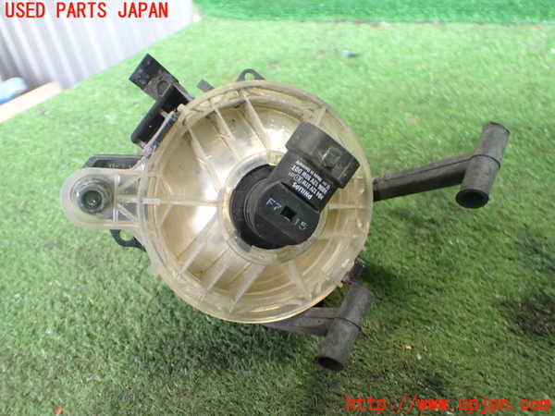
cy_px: 208
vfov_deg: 46.8
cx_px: 278
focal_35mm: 30
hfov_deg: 60.0
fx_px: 481
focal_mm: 5.4
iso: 800
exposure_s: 1/50
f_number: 2.3
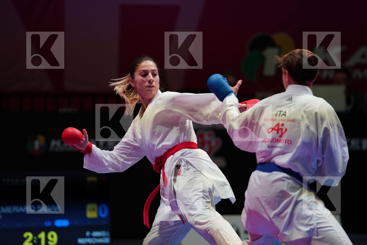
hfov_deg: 10.4
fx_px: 2018
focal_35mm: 198
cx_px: 184
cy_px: 122
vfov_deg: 6.9
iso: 1250
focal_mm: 198
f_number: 2.8
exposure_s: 1/1000
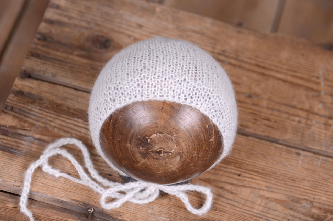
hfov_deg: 15.8
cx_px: 154
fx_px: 1200
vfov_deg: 10.5
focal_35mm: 130
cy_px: 125
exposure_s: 1/100
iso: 100
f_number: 4
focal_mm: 70
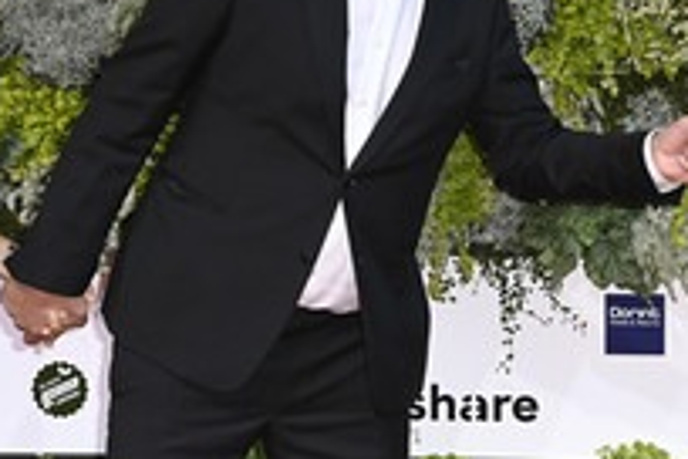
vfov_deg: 10.7
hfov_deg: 15.6
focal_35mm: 128
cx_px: 730
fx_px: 2446
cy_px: 186
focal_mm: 58
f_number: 6.3
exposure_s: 1/200
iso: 400
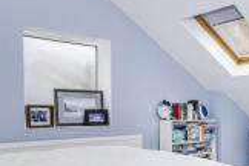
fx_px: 304
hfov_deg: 40.6
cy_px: 122
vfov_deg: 30.1
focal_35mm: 44
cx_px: 231
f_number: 5.6
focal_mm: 10
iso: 250
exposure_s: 1/250
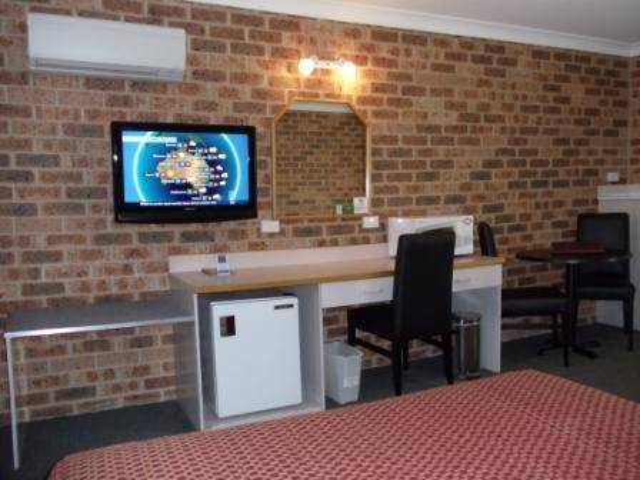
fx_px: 813
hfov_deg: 42.9
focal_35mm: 44
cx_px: 320
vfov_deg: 32.9
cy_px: 240
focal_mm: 6
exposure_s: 1/30
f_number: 3.5
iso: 400
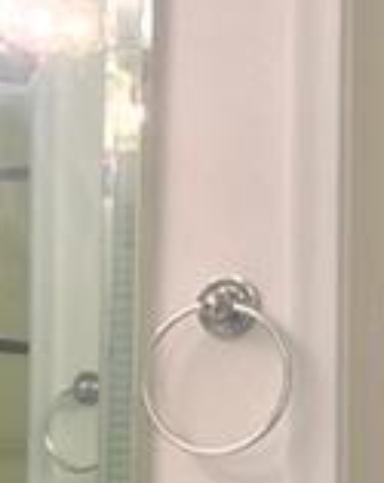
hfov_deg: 6.9
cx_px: -338
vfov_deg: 8.6
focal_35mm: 217
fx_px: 3092
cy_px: 800
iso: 32
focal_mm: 4.15
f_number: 2.2
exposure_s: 1/40
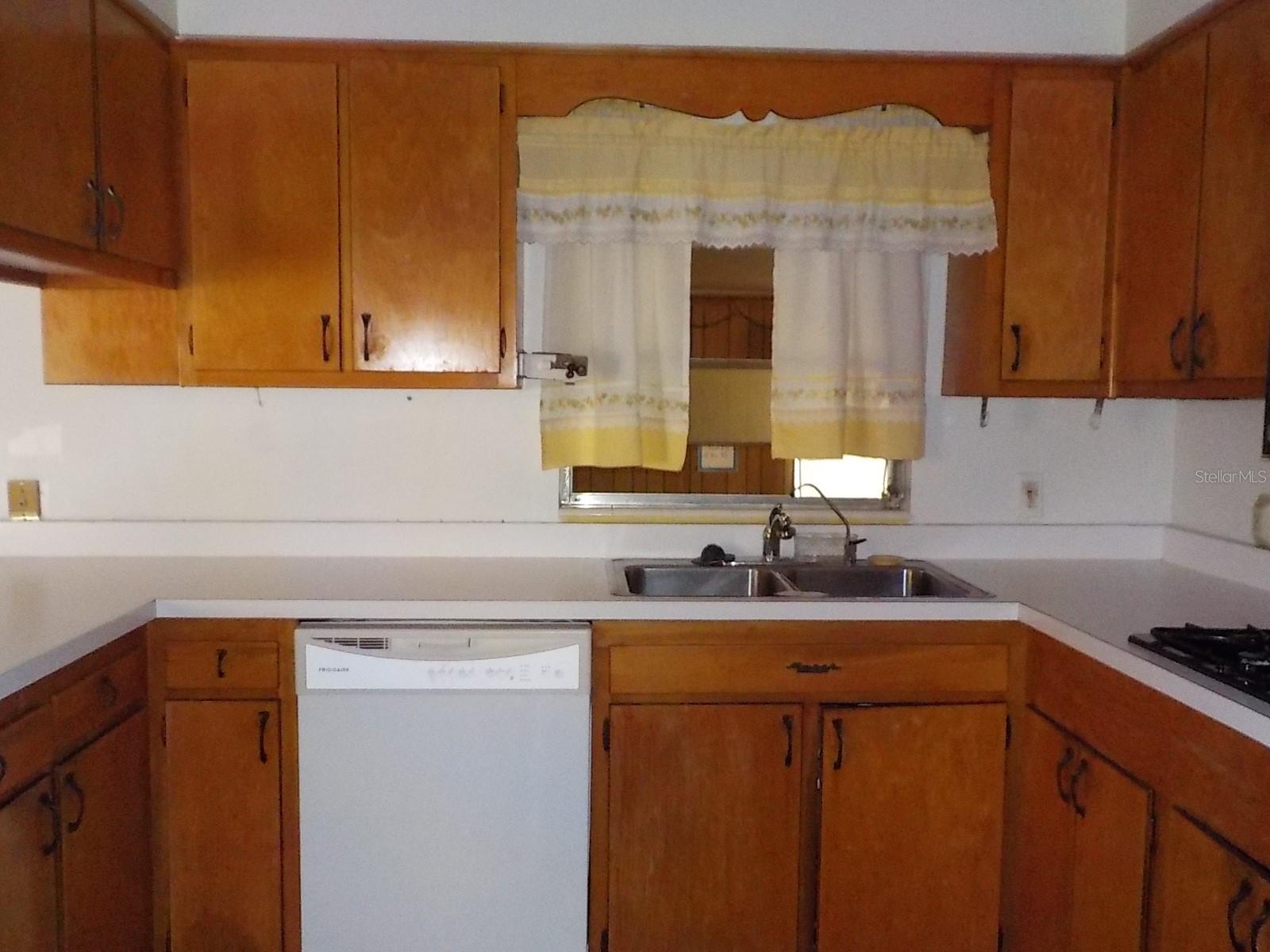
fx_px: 1101
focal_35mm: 30
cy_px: 476
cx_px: 635
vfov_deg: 46.8
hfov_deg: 60.0
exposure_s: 1/13
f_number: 3.3
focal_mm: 4.1
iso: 800
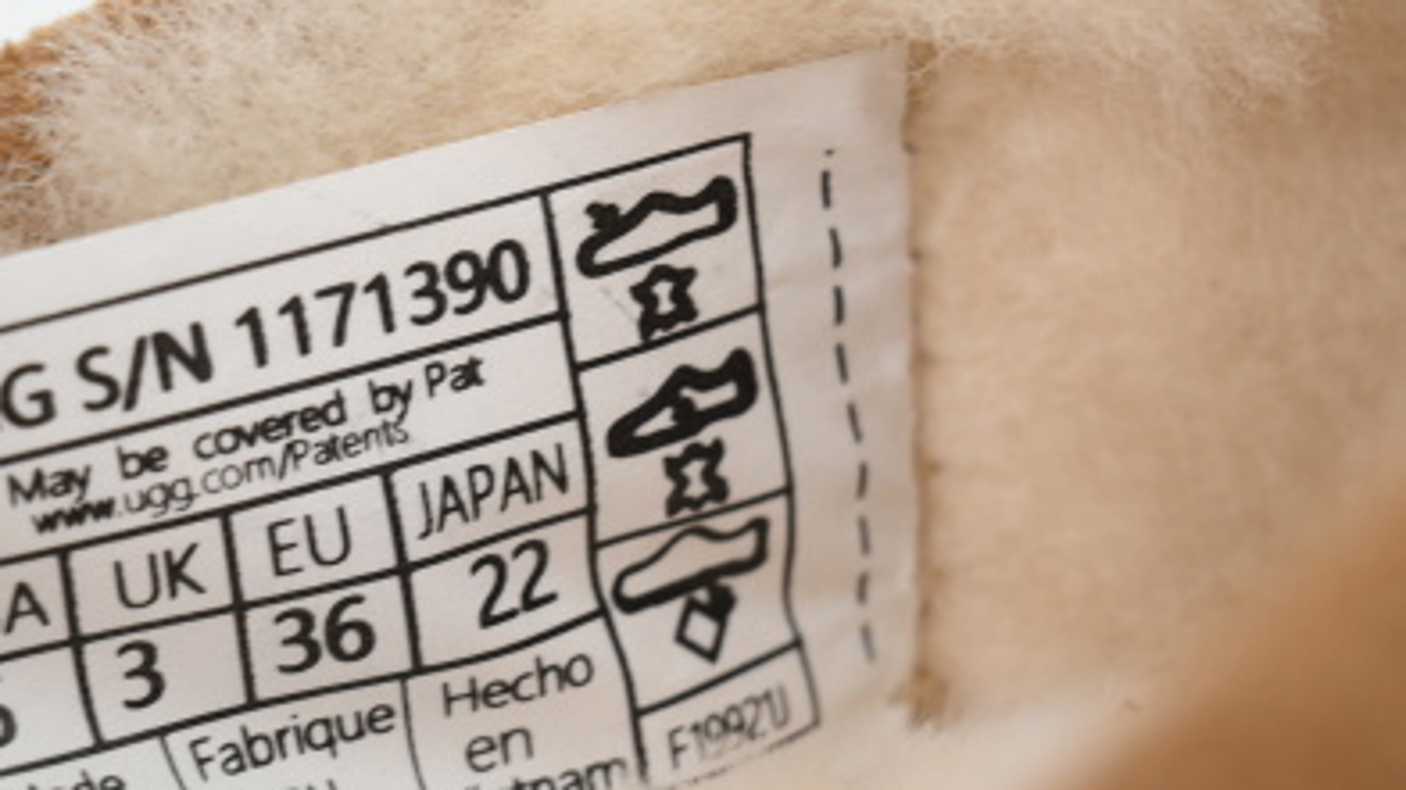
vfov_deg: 4.7
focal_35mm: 256
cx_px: 472
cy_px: 495
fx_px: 9543
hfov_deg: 8.4
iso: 400
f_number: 10
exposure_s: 1/100
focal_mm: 120
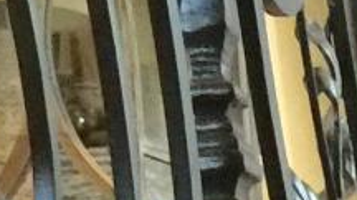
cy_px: 1397
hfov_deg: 7.2
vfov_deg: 3.4
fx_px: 2771
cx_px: 663
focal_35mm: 293
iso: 40
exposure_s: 1/15
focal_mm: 4.15
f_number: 2.2
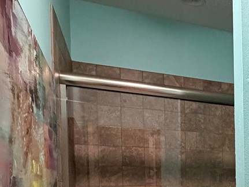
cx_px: 342
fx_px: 374
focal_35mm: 52
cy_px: 199
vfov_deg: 26.1
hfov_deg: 28.5
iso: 640
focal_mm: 2.22
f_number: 2.2
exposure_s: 1/60
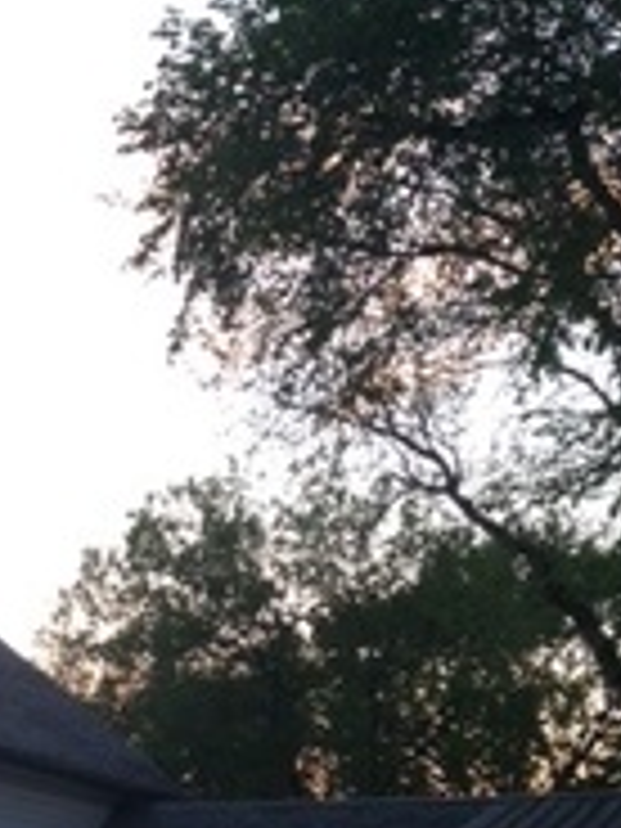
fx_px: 2057
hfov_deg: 16.4
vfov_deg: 20.8
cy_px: 1066
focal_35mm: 86
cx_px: -140
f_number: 2.4
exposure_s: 1/40
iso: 50
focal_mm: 4.12
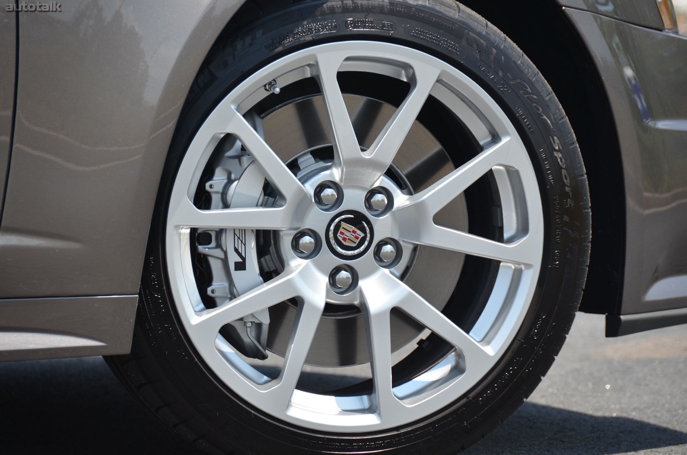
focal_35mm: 300
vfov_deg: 4.6
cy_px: 228
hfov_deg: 6.9
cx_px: 344
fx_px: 5713
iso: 400
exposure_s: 1/1600
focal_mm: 200
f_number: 5.6
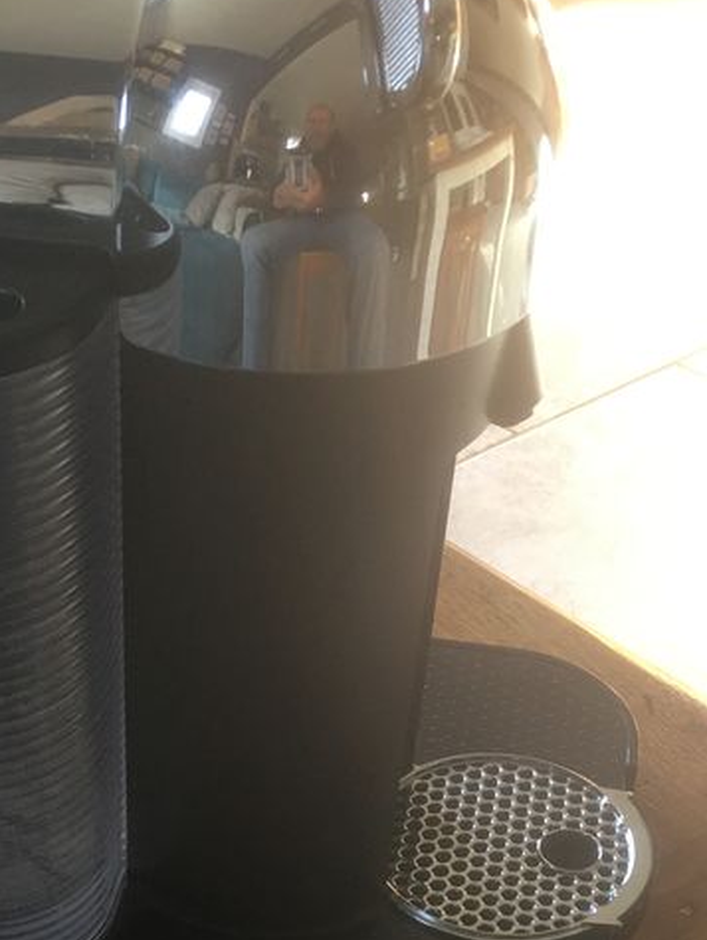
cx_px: 57
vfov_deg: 30.6
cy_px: 801
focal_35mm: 61
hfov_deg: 23.4
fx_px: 1659
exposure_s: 1/33
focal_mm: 4.15
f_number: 2.2
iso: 64
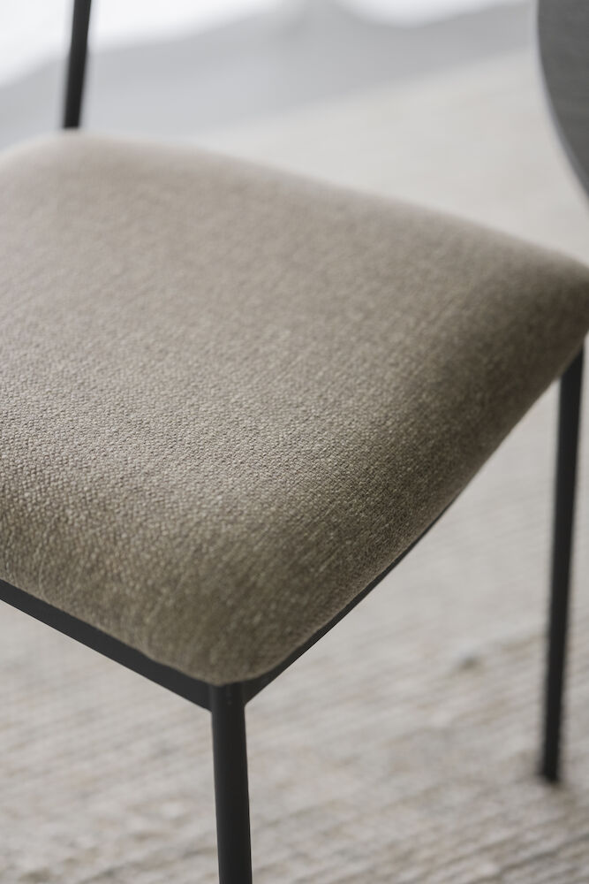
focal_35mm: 85
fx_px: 2085
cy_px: 442
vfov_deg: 23.9
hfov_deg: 16.1
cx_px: 294
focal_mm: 85
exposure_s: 1/125
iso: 800
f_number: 1.8
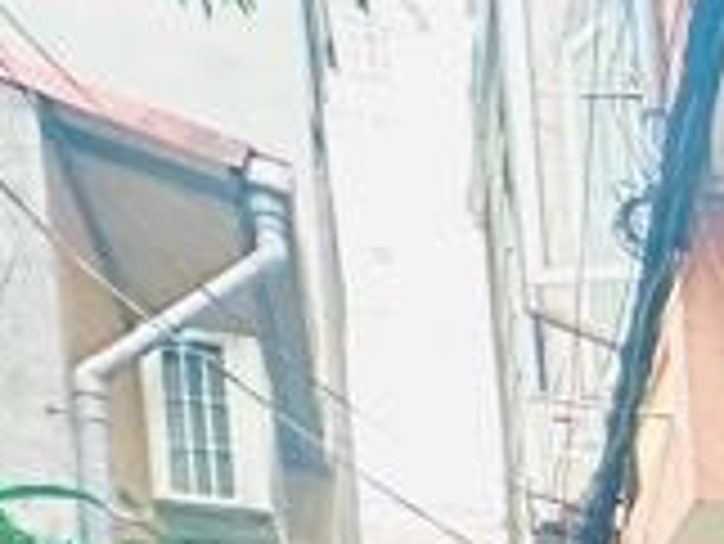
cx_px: 1911
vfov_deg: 14.1
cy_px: 1075
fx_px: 1863
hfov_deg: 13.2
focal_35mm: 89
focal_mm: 2.22
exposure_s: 1/63
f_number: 2.2
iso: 320
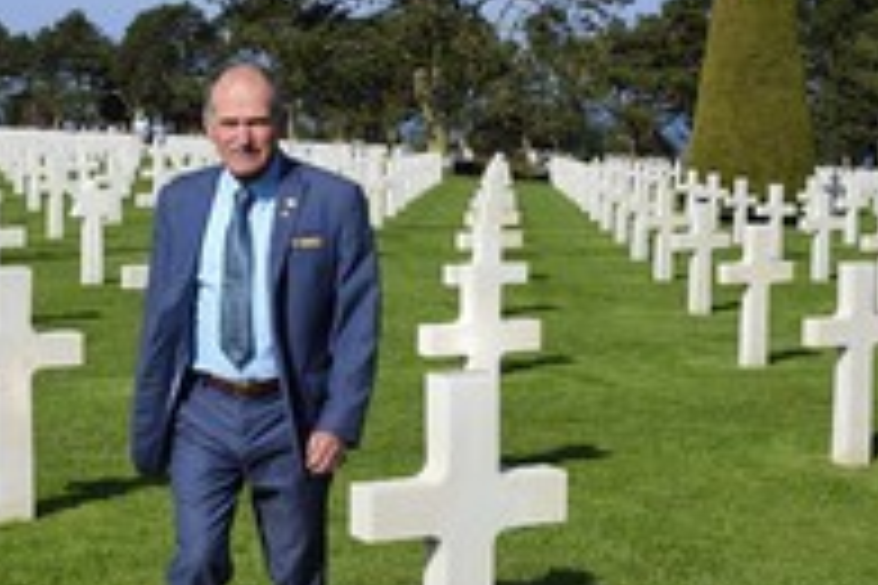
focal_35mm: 69
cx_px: 144
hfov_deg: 28.5
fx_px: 1683
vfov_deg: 19.7
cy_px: 274
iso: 200
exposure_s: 1/250
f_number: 13
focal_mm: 32
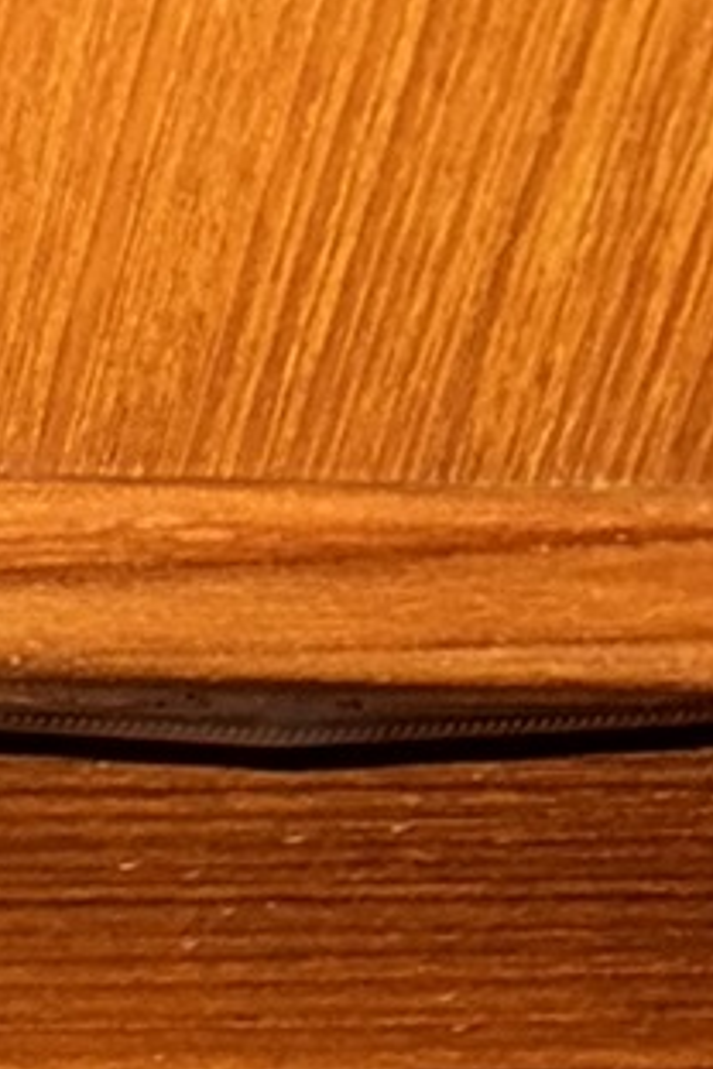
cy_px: 2316
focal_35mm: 164
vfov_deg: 11.1
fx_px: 4872
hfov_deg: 7.1
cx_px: -1666
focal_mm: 6.76
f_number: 1.78
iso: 80
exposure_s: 1/5
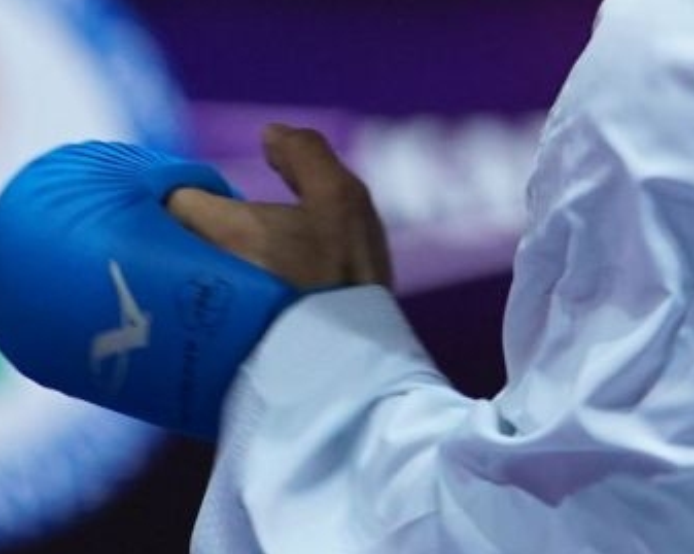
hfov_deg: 1.9
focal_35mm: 1003
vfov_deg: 1.5
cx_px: 1147
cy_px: -678
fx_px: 20583
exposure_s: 1/500
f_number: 2.8
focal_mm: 200
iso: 2000
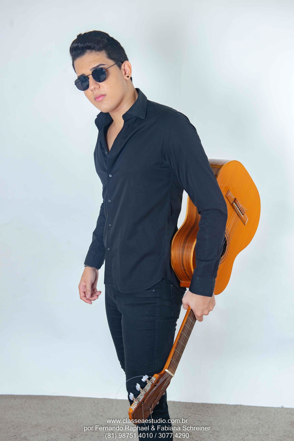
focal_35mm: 48
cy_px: 220
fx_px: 588
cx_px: 147
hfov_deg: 28.1
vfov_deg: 41.1
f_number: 5
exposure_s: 1/125
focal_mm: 48
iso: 50
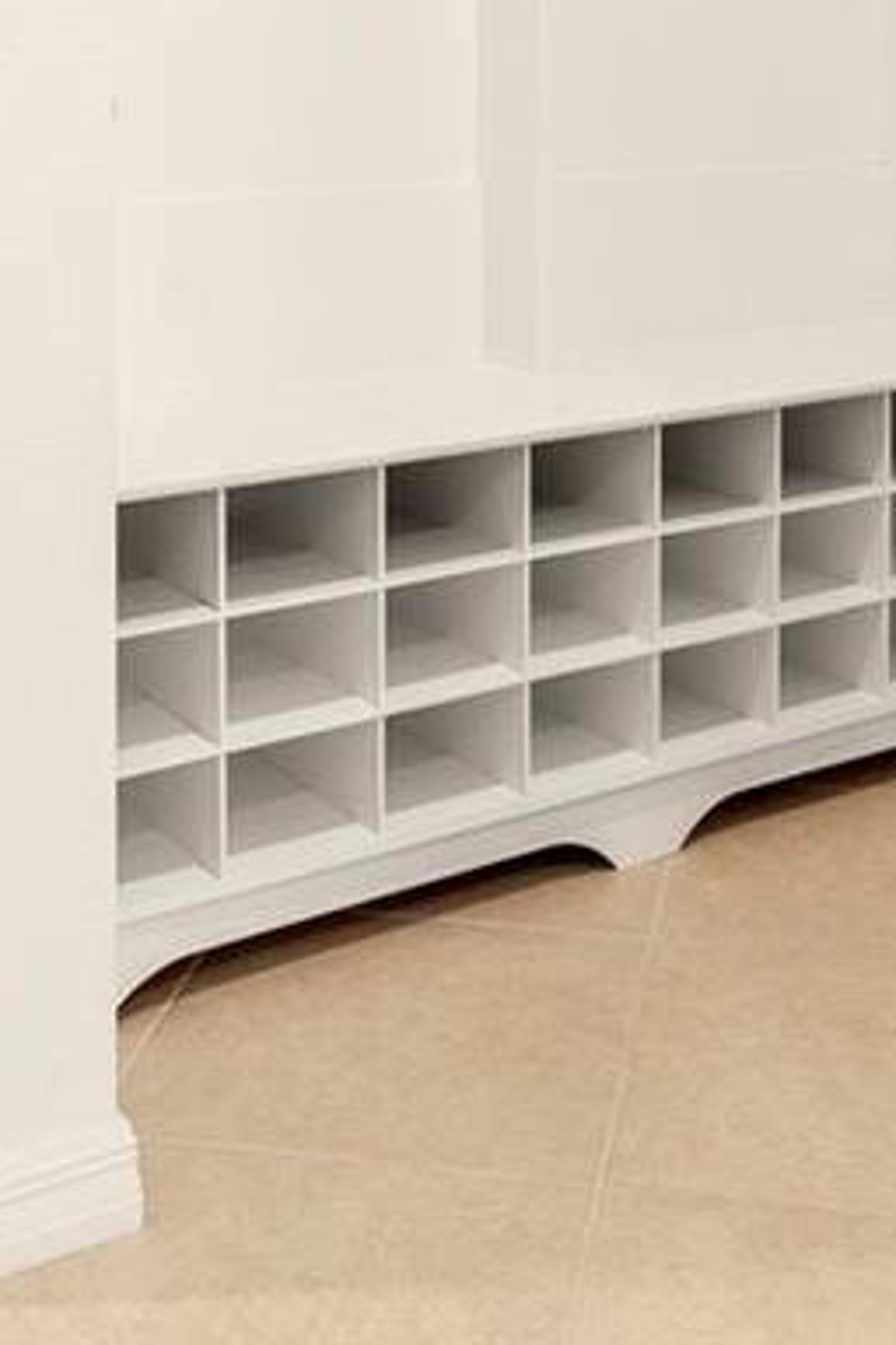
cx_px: 444
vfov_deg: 35.5
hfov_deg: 27.0
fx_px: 1867
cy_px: -28
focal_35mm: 50
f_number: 8
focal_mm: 12
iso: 250
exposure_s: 2
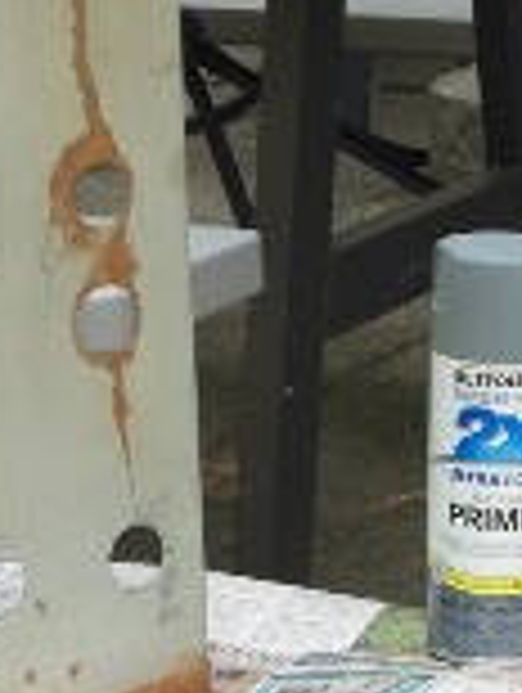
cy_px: 135
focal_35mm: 145
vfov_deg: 13.5
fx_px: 2907
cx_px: 112
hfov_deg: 10.2
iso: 125
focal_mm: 8.9
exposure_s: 1/250
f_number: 4
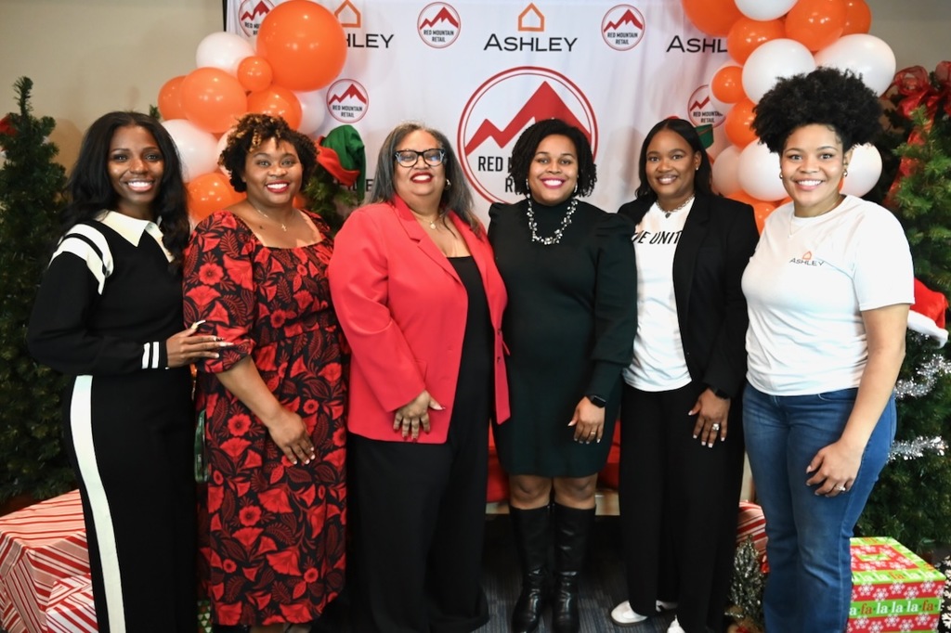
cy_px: 316
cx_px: 476
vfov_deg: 53.1
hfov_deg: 73.8
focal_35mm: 24
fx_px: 634
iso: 2800
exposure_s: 1/100
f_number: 4
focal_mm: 24
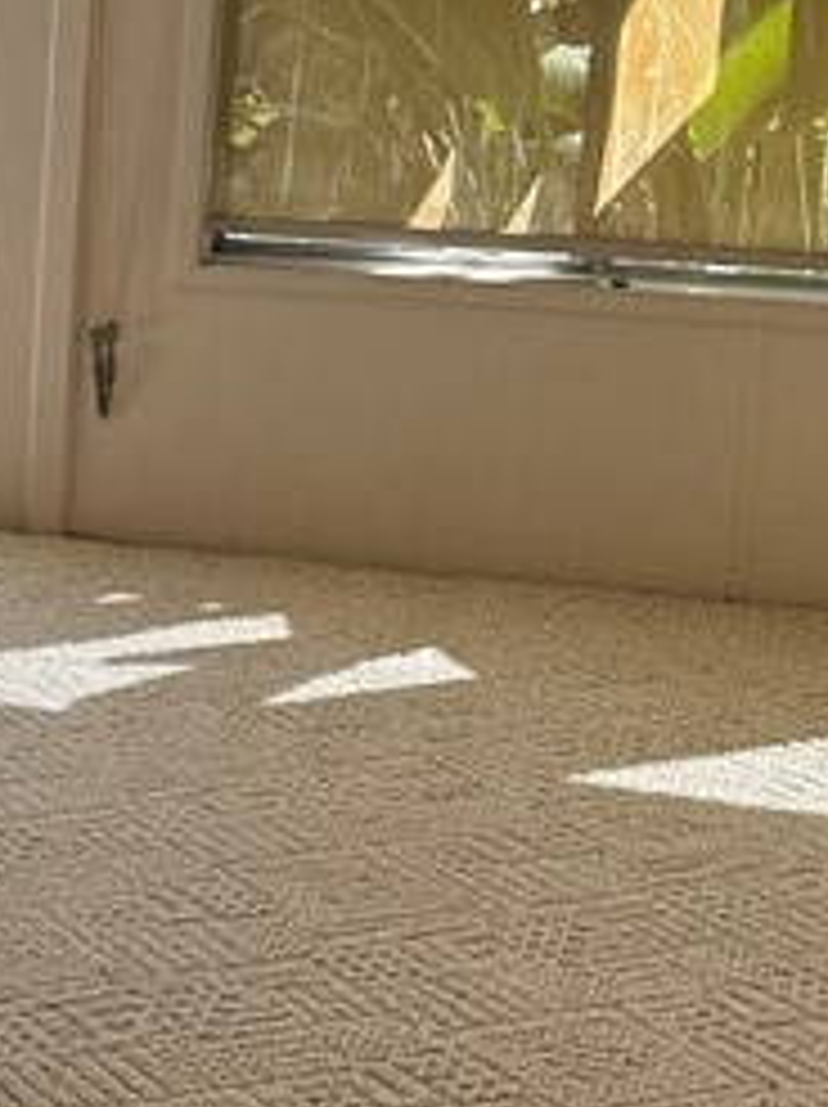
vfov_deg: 19.7
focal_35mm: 100
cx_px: -608
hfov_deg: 13.4
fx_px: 3195
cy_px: 526
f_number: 1.78
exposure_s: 1/663
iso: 80
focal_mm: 6.86
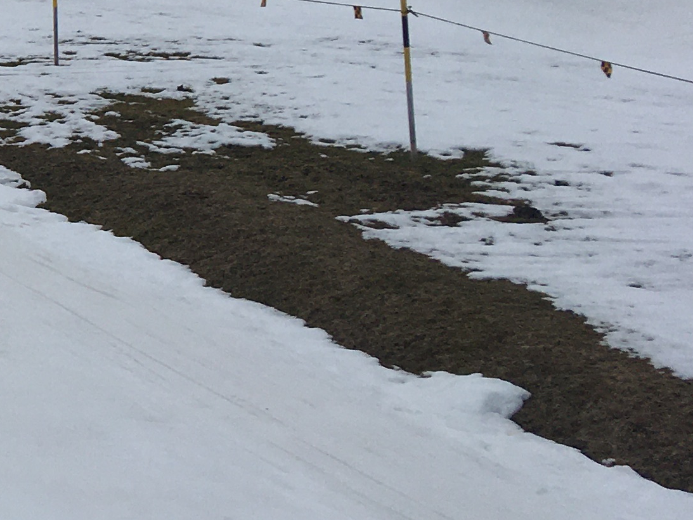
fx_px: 2142
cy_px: -34
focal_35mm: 107
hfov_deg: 15.6
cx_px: -566
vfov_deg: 13.6
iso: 25
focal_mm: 4.15
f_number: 2.2
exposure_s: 1/3497
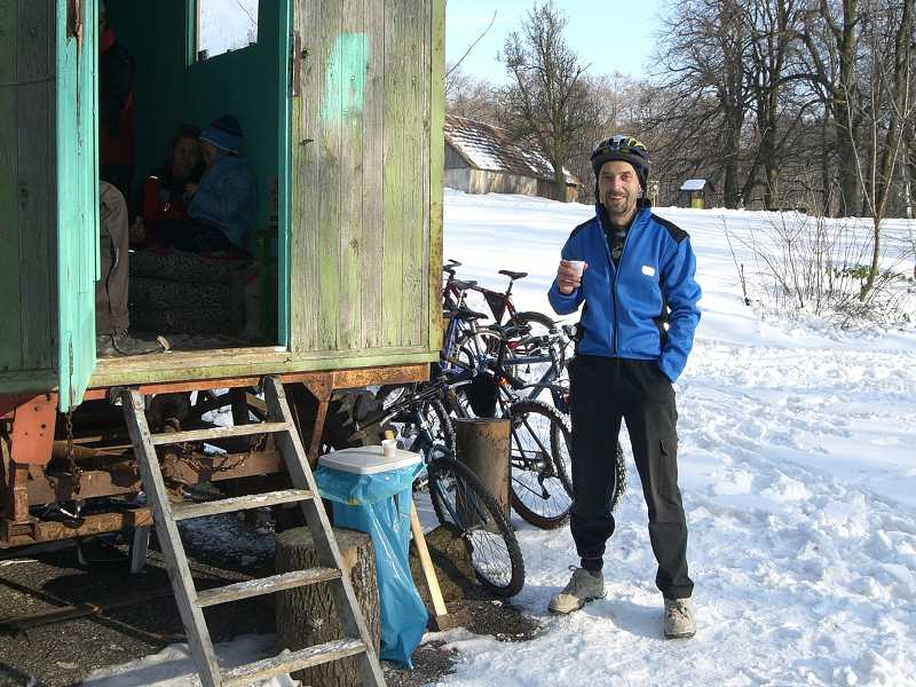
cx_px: 458
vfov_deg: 37.7
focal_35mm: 38
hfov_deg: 49.0
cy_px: 344
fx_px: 1006
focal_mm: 6.3
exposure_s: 1/200
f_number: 4.4
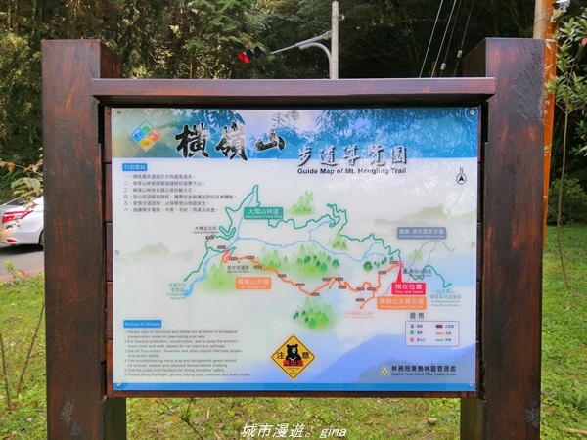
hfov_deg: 67.3
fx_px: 441
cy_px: 220
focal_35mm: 26
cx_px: 294
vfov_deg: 53.1
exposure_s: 1/120
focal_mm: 3.81
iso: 50
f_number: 2.2
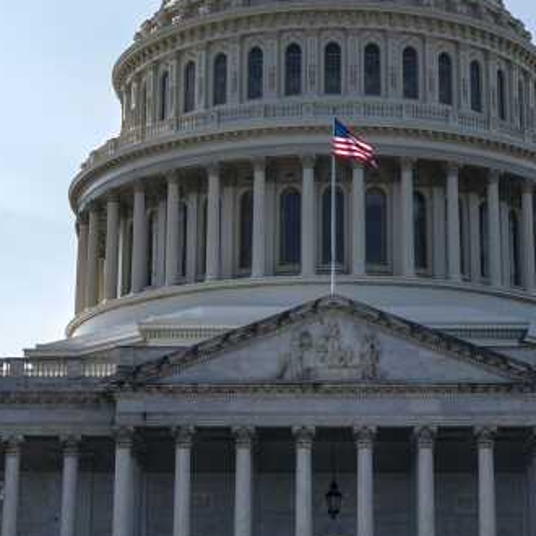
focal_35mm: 99
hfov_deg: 17.6
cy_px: 192
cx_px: 312
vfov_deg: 17.5
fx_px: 1734
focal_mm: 35
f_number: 5
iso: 80
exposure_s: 1/1000
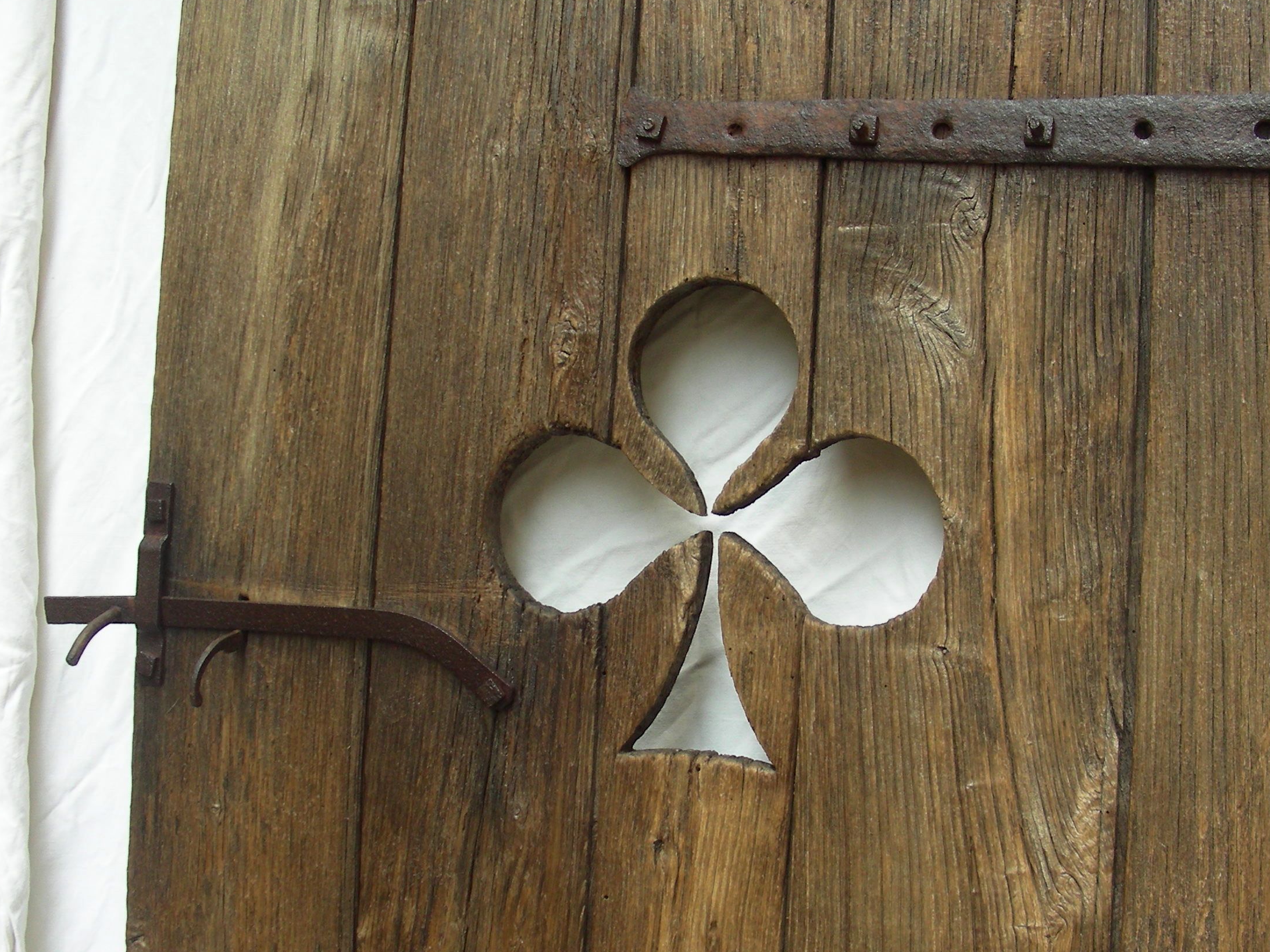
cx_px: 729
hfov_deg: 38.8
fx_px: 1798
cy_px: 522
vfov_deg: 29.7
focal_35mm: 49
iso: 50
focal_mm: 6.3
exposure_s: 1/64.7
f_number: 3.5
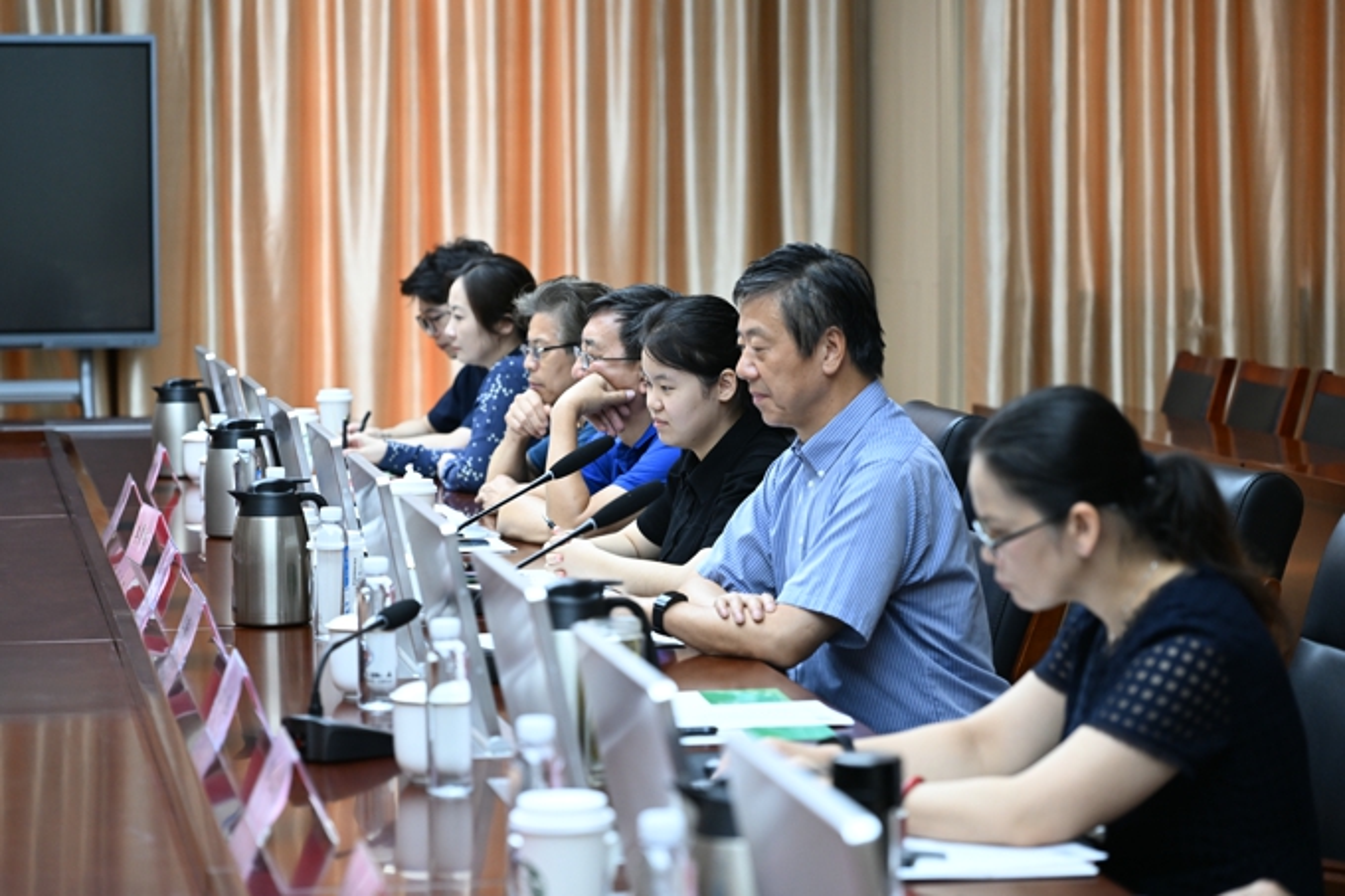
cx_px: 672
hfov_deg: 20.8
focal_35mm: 98
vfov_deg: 14.0
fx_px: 3660
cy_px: 448
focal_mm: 98
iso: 1600
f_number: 4
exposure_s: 1/100
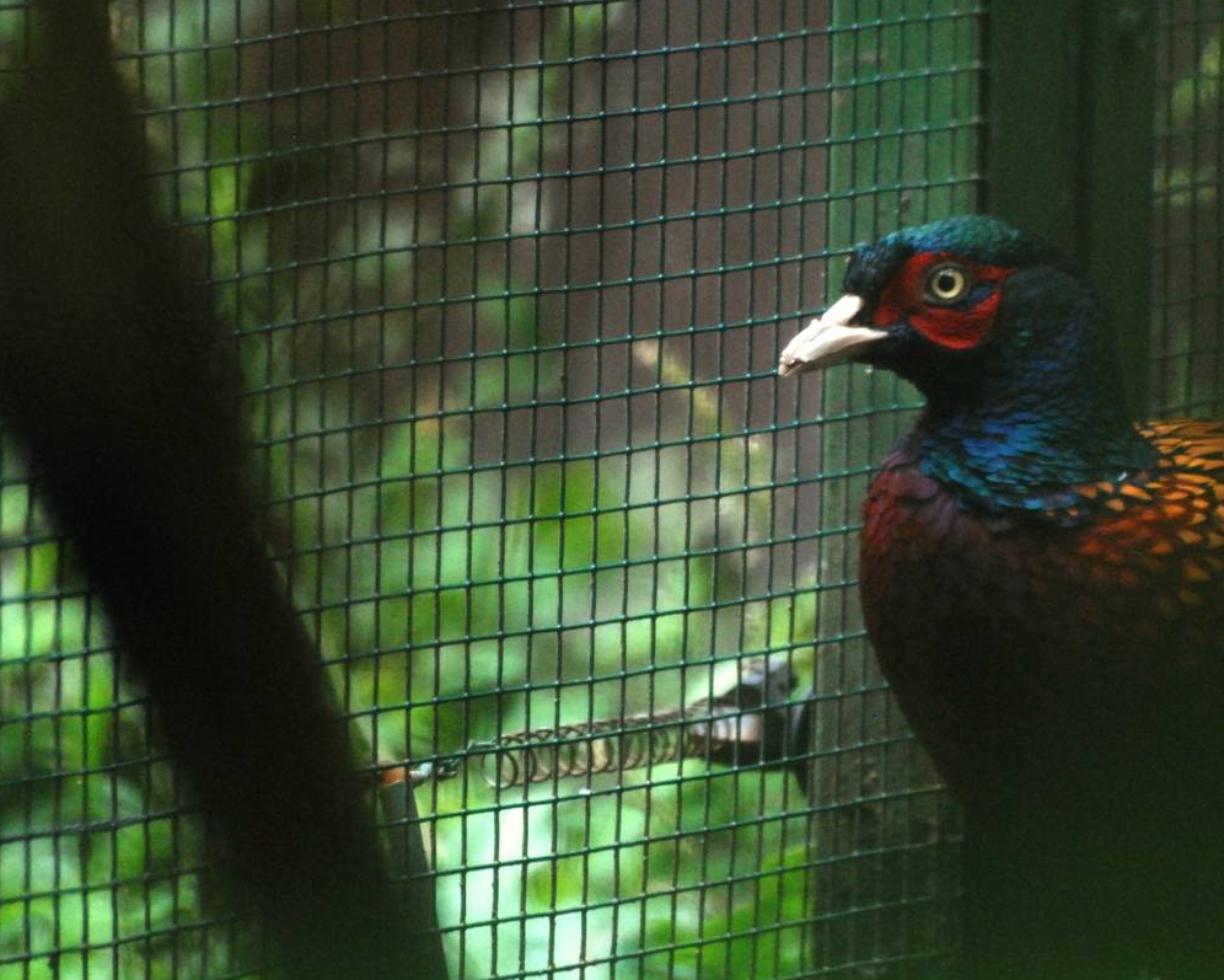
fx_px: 24600
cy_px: 427
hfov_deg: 2.9
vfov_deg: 2.3
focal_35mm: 679
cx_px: 822
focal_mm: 300
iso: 1000
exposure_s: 1/160
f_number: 5.6
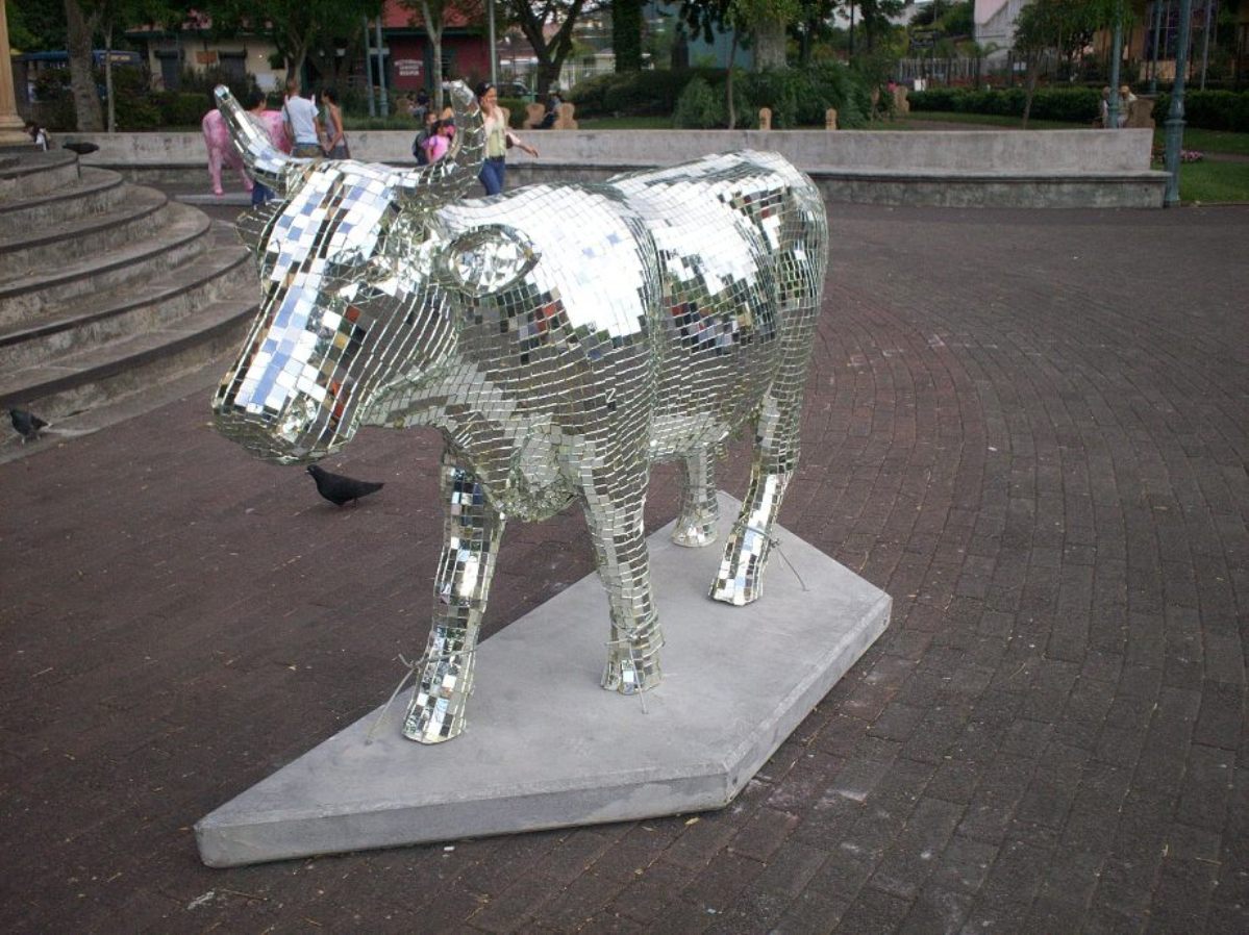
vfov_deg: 39.6
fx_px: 1298
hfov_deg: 51.4
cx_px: 624
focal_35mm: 36
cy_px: 468
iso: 100
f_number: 4.5
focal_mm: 6
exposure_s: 1/300
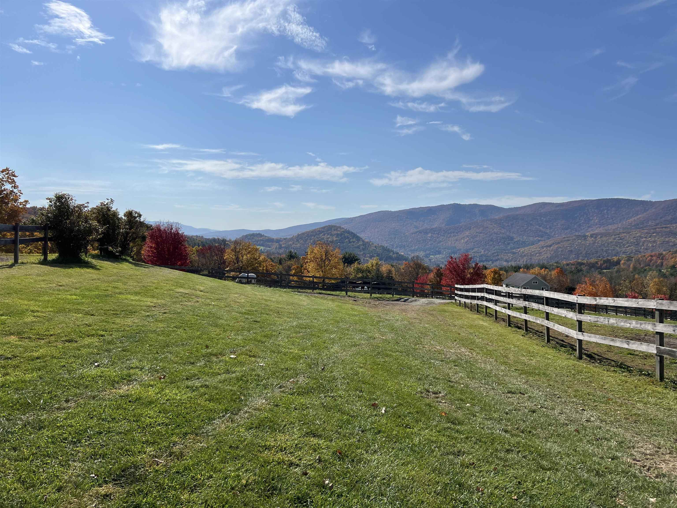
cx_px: 338
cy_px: 254
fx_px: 508
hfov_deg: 67.3
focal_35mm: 26
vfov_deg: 53.1
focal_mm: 5.7
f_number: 1.5
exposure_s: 1/10309
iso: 50
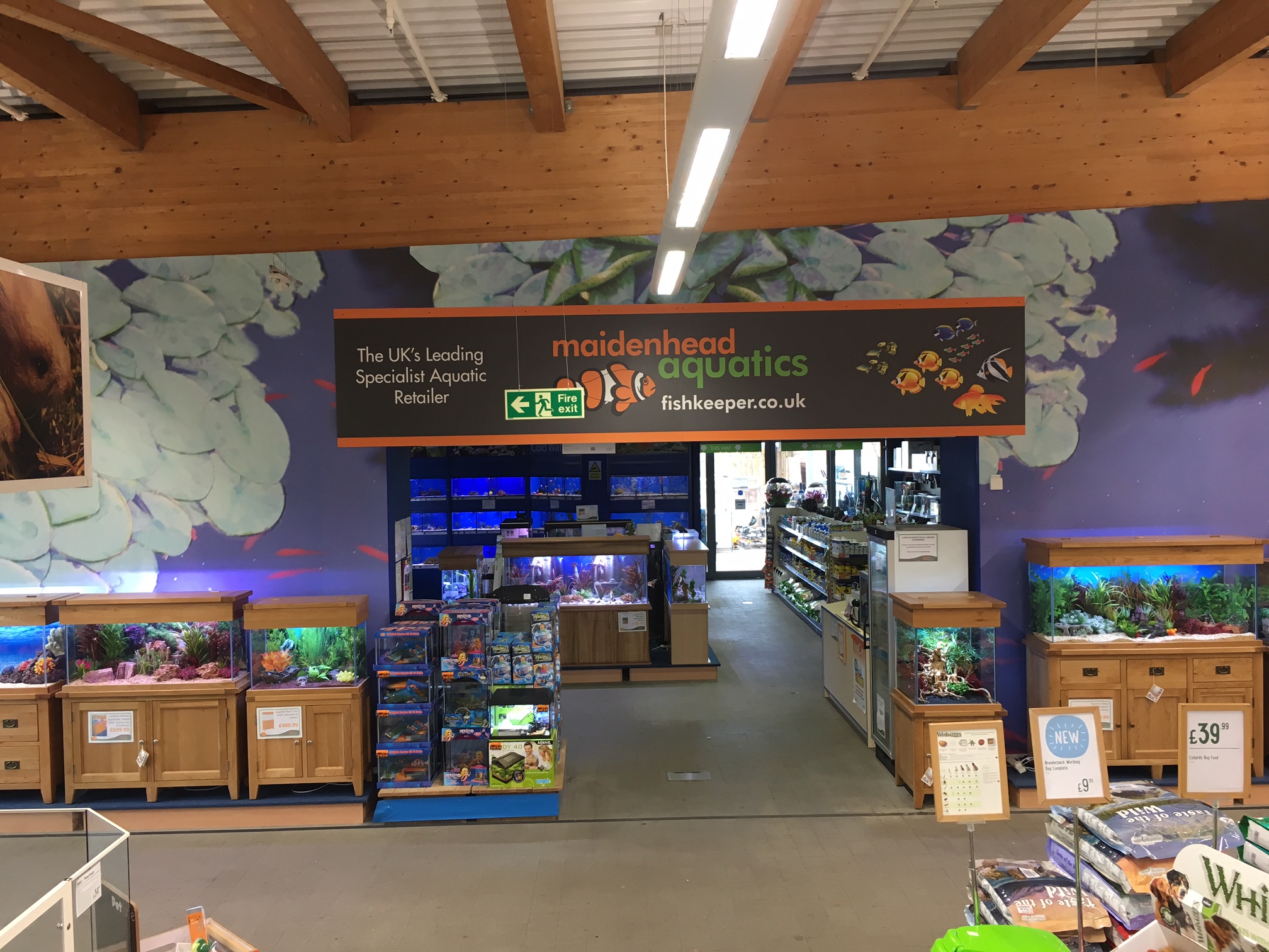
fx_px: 1063
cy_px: 476
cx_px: 634
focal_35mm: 29
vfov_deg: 48.2
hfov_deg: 61.7
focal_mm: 4.15
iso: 64
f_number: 2.2
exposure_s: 1/33
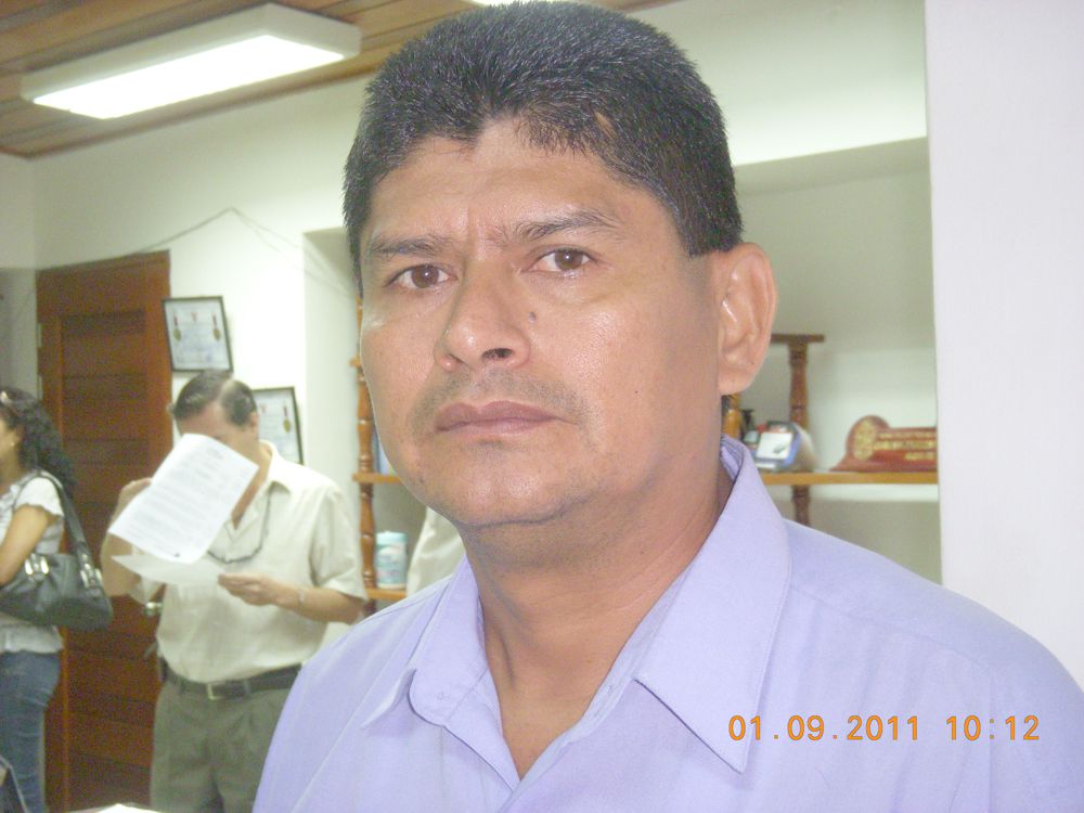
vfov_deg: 22.3
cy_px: 406
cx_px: 542
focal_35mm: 66
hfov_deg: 29.4
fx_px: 2067
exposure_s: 1/15
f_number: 3.7
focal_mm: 11
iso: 400
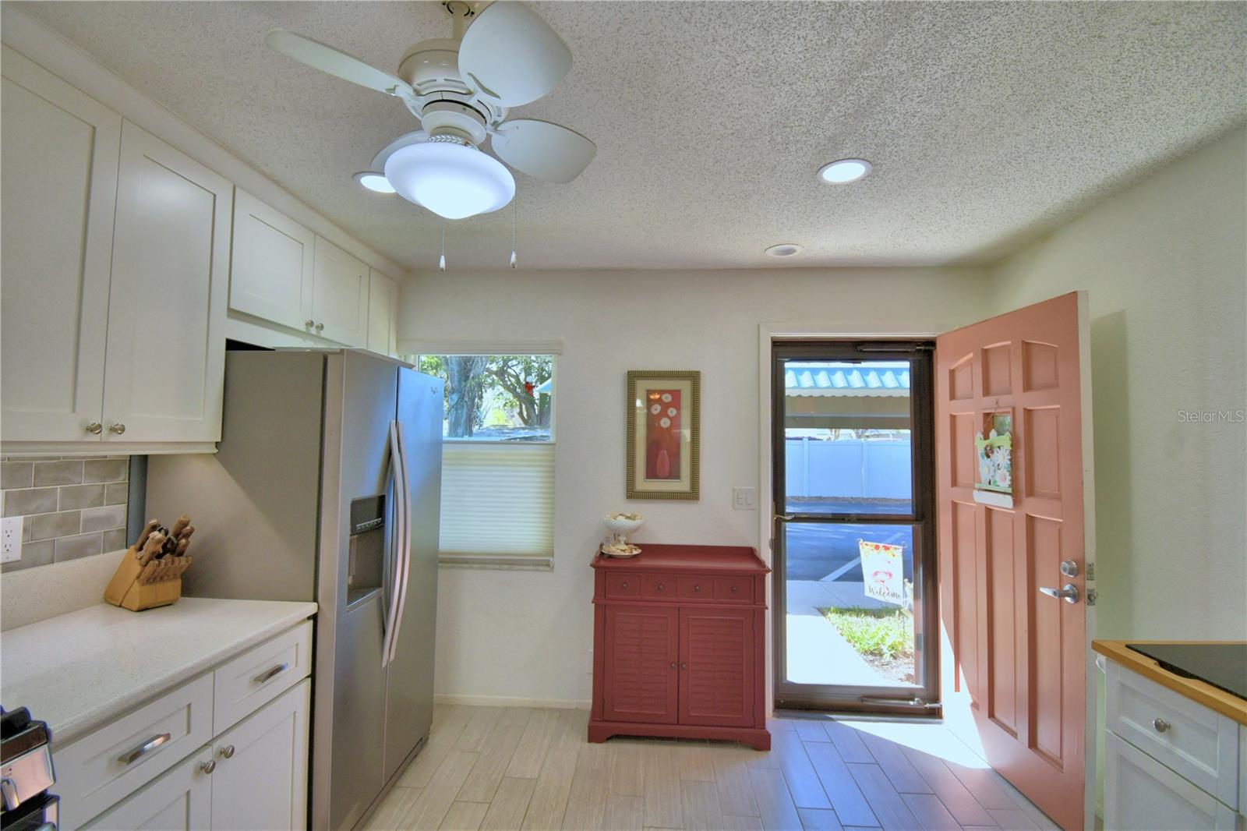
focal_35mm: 15
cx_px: 624
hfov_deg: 100.4
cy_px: 416
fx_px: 519
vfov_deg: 77.3
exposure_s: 1/200
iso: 200
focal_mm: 10
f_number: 4.5
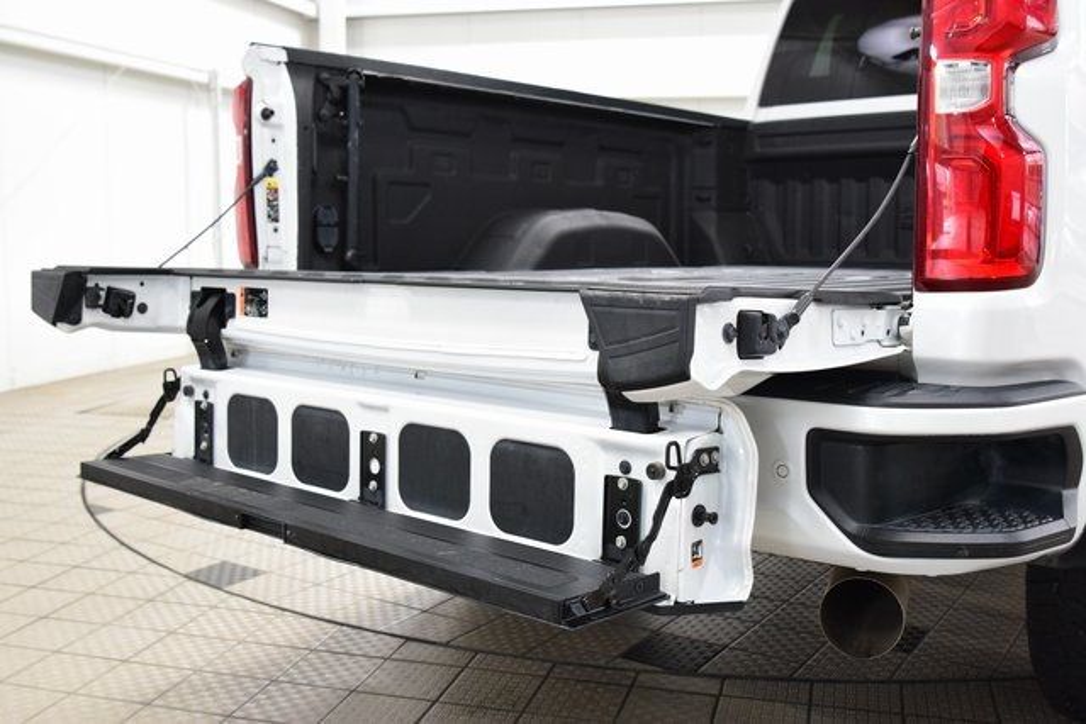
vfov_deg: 36.9
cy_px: 362
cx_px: 543
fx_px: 1086
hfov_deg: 53.1
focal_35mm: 36
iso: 1600
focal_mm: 24
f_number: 4
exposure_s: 1/60
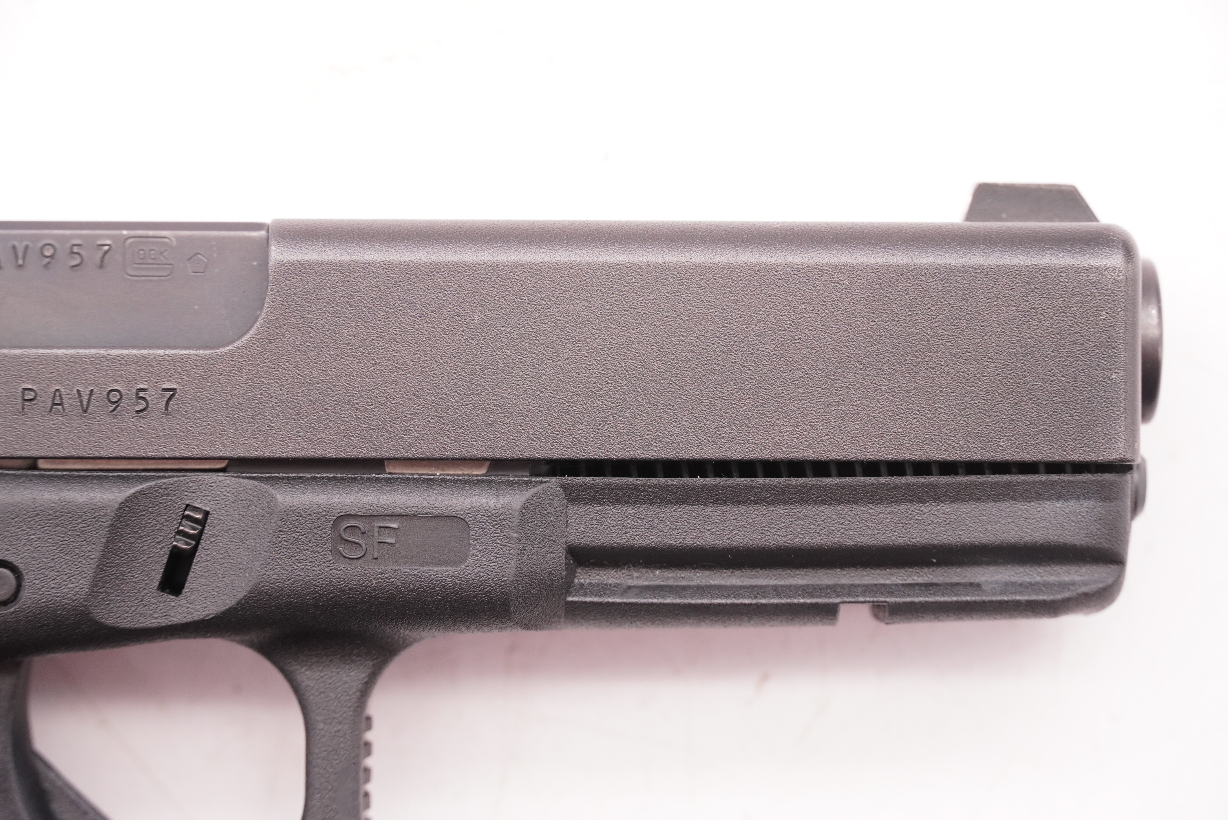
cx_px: 614
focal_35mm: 130
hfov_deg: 15.7
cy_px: 410
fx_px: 4454
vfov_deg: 10.5
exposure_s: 1/125
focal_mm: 87
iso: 1000
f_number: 5.6
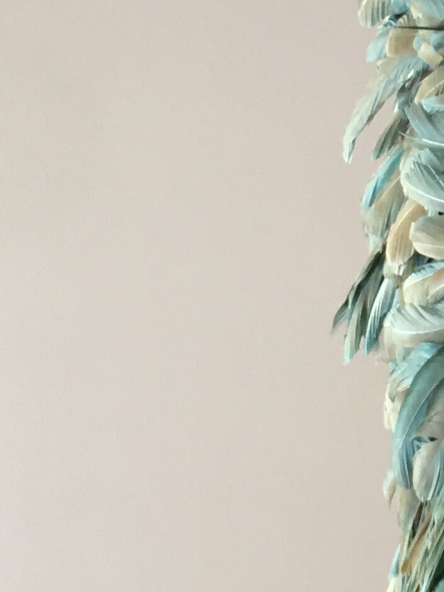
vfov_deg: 15.6
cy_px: 26
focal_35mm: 124
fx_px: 2121
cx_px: 724
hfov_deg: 11.3
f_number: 2.2
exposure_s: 1/17
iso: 50
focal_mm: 4.15
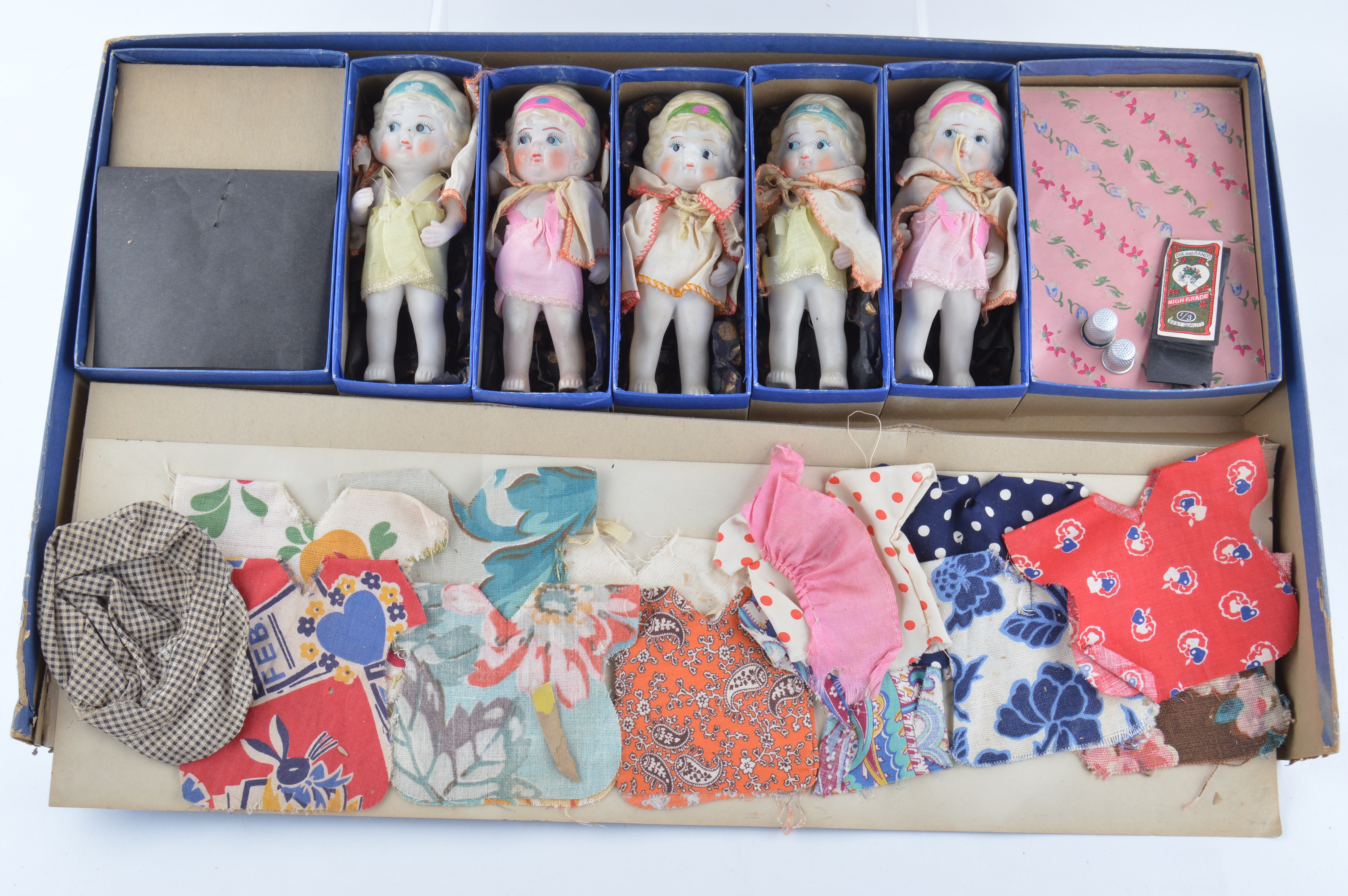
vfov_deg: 31.8
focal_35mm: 42
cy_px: 448
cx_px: 674
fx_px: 1571
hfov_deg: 46.4
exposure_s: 1/25
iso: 100
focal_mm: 28
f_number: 10
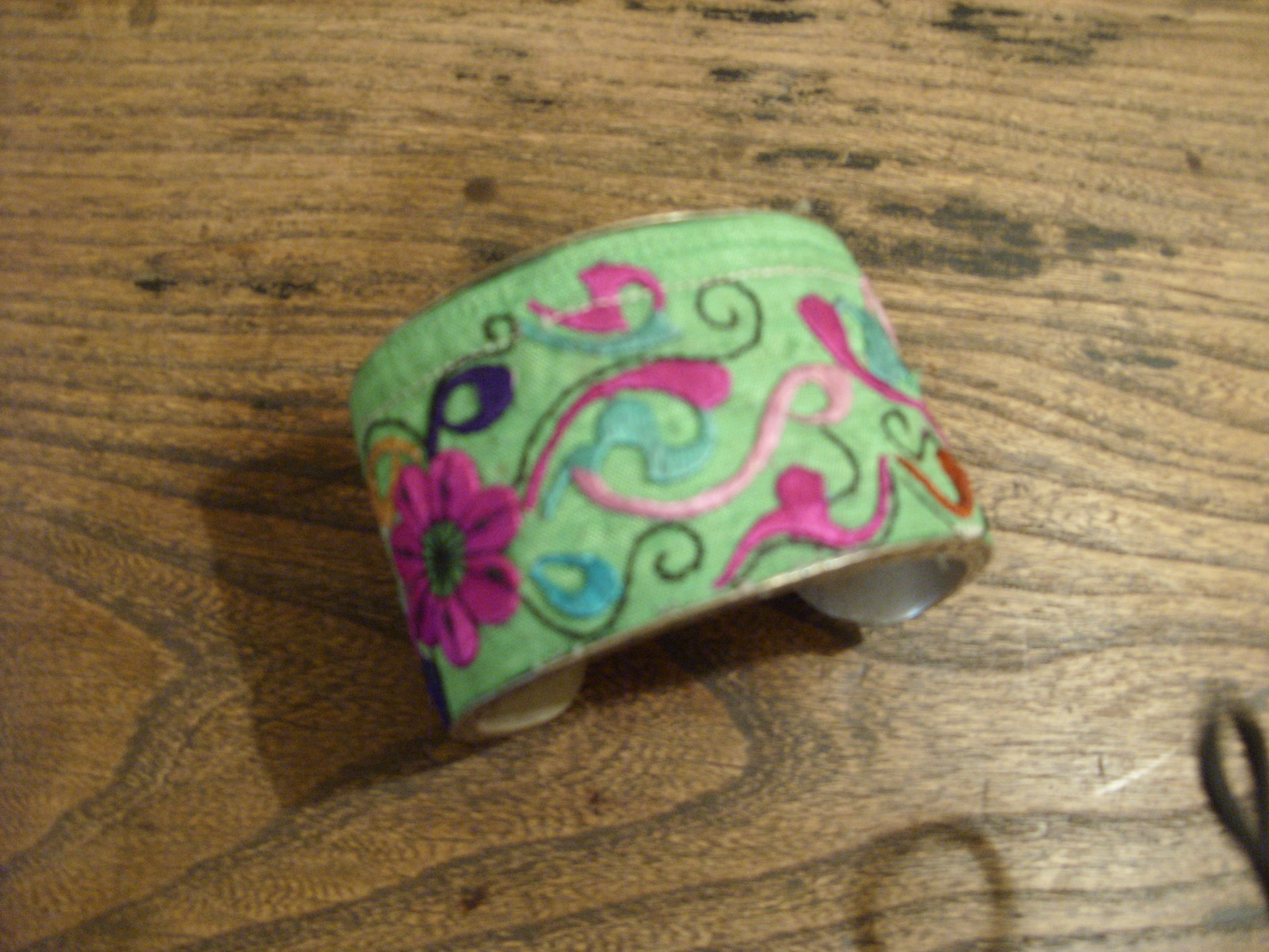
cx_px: 634
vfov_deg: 37.7
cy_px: 476
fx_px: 1393
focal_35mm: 38
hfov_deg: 49.0
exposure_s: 1/9
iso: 200
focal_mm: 6.3
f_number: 2.8
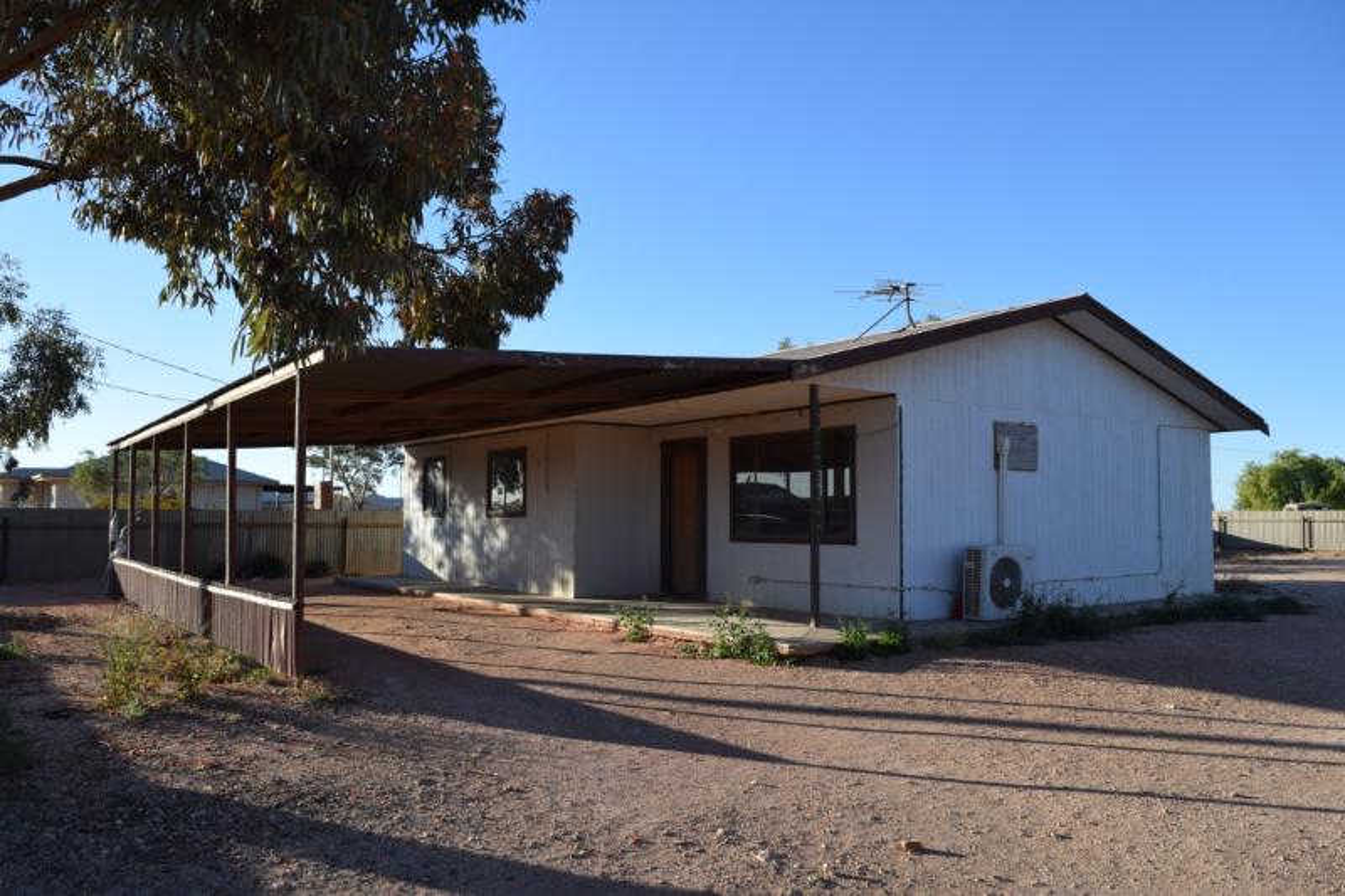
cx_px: 672
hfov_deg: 67.4
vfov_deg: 47.9
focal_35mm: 27
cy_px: 448
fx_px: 1008
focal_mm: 18
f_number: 8
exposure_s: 1/250
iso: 200
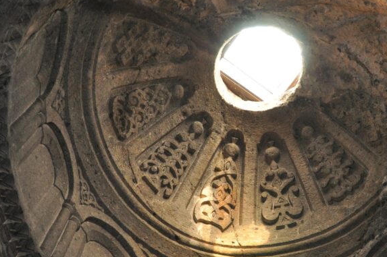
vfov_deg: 18.1
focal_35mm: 75
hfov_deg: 26.9
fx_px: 806
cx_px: 257
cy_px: 146
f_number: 4
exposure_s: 1/60
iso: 800
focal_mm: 28
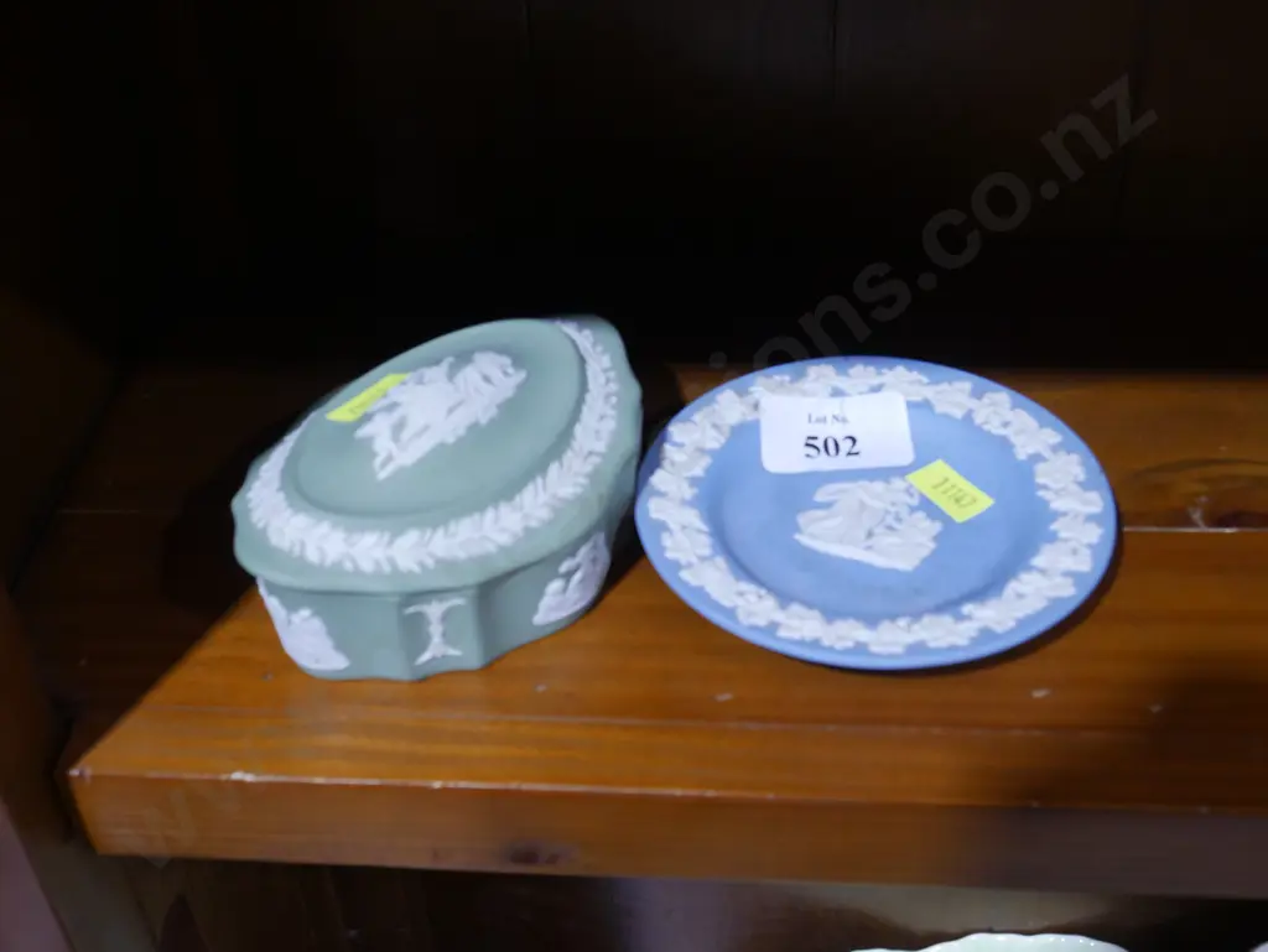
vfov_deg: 32.9
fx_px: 1612
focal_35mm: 44
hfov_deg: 42.9
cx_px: 634
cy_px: 476
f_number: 5.6
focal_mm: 22
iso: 1250
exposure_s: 1/60
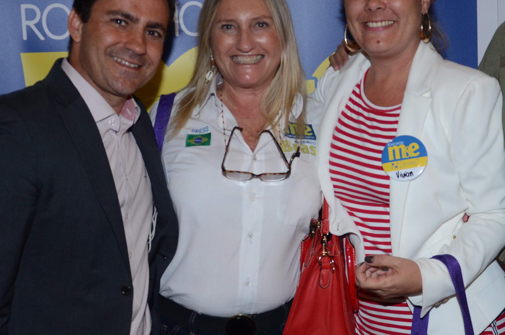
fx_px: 882
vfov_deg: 21.5
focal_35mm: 63
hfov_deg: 31.5
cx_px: 359
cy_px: 187
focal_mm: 21
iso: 1000
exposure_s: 1/80
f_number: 3.8
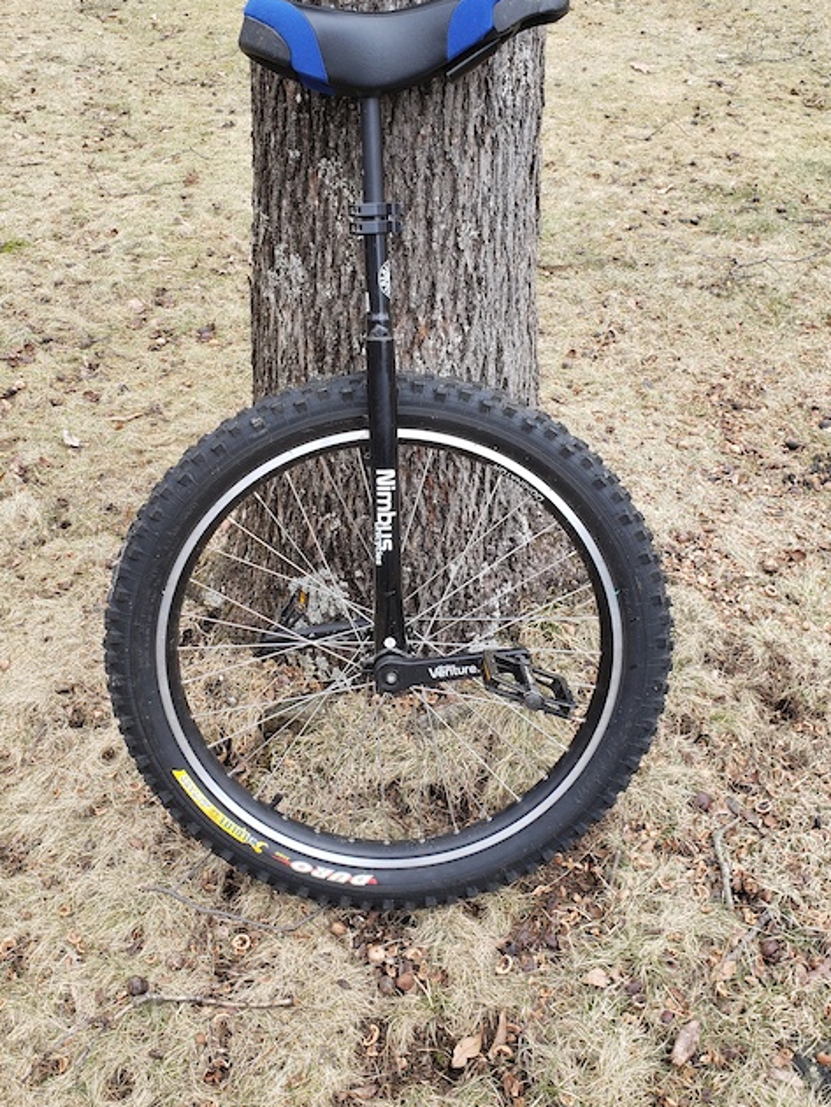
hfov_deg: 43.0
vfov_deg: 55.2
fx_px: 1056
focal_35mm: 33
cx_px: 406
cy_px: 490
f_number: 2.4
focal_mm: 4.3
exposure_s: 1/154
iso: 50
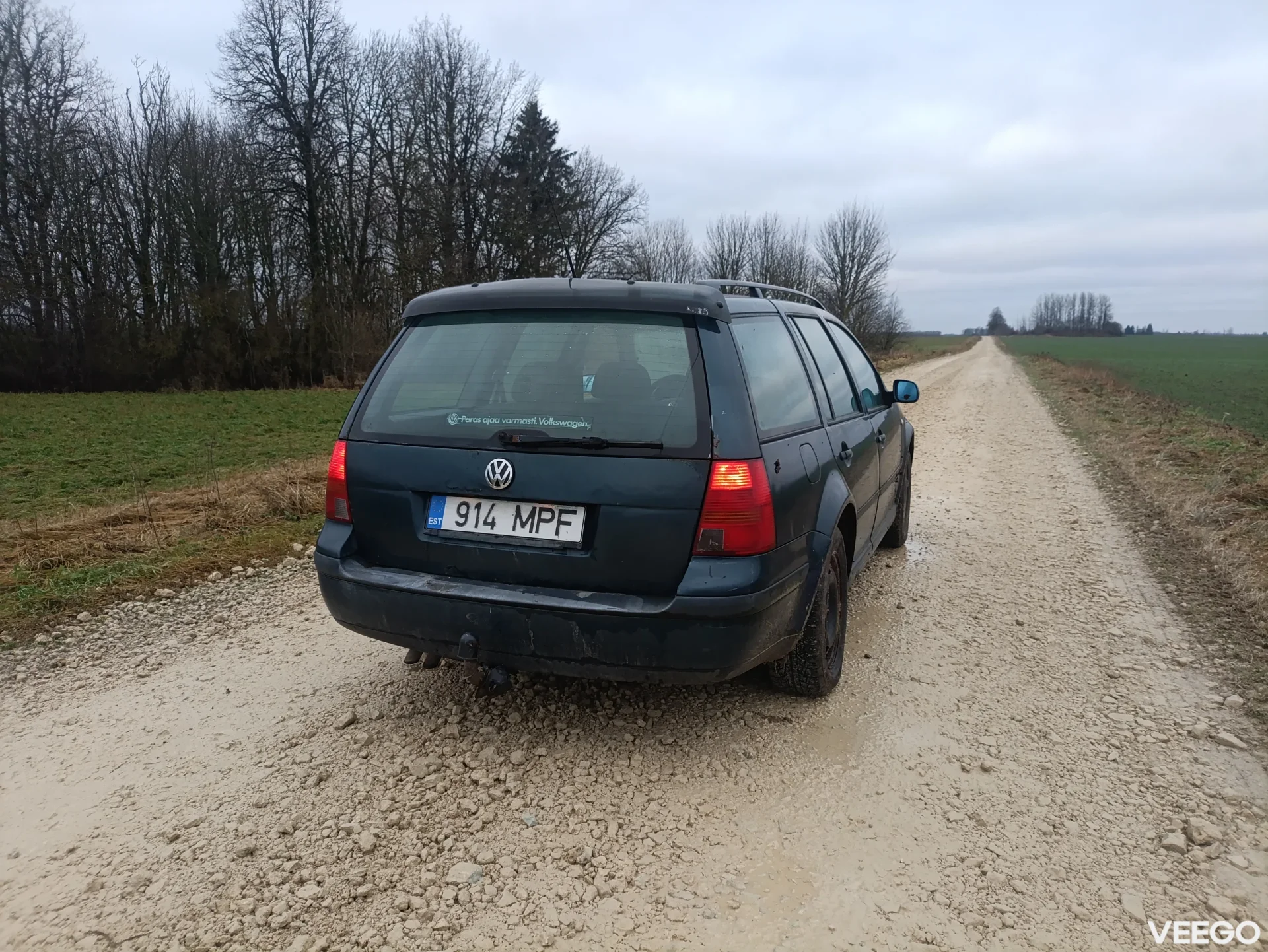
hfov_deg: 69.4
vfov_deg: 54.9
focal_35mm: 25
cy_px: 476
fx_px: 916
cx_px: 634
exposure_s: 1/100
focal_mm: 4.71
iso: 320
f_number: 1.7
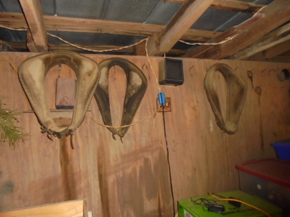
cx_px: 145
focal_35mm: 26
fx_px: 218
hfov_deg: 67.3
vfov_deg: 53.1
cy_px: 108
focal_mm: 4.6
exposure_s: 1/30
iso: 400
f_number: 3.5
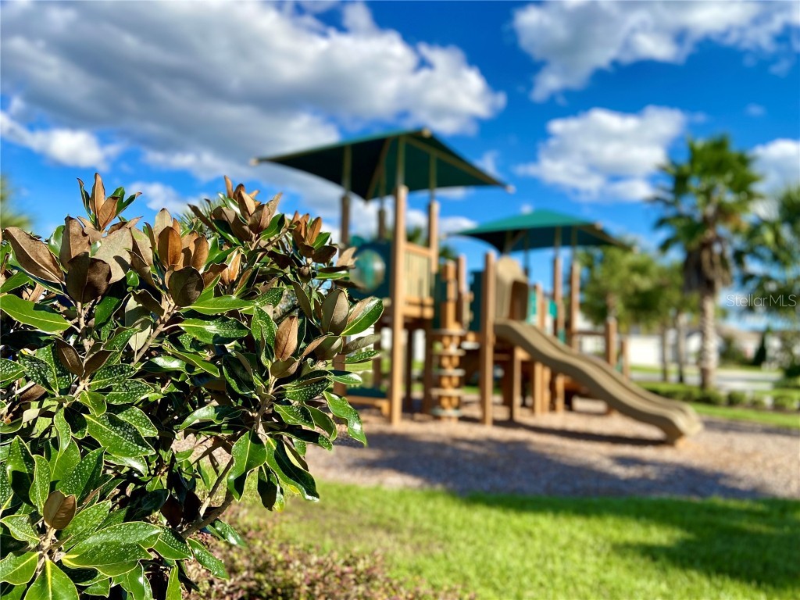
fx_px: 601
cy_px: 300
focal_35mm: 26
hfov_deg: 67.3
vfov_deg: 53.1
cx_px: 400
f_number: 1.8
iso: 32
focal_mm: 4.25
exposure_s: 1/990
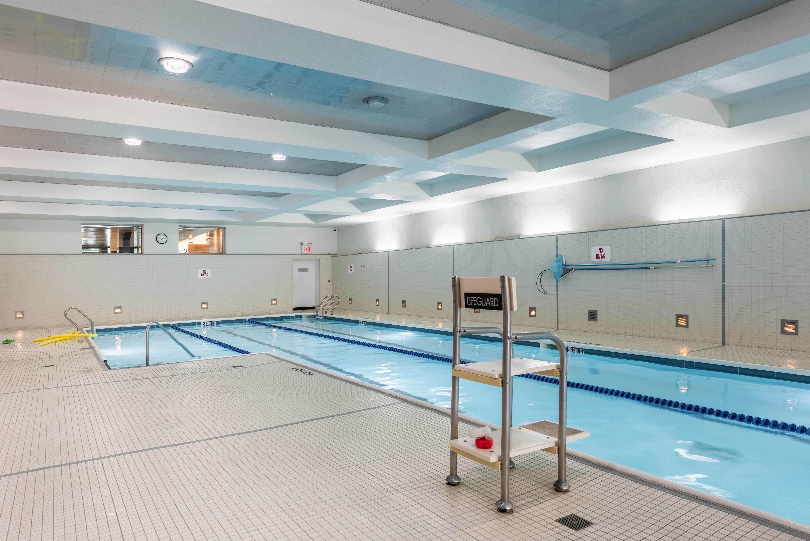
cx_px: 405
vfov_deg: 53.2
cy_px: 270
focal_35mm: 24
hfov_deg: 73.7
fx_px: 540
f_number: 6.3
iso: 320
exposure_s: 1/400
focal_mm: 24
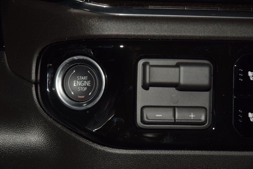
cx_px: 126
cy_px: 84
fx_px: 738
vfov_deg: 13.0
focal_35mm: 105
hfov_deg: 19.5
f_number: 8
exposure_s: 1/125
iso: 100
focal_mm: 70
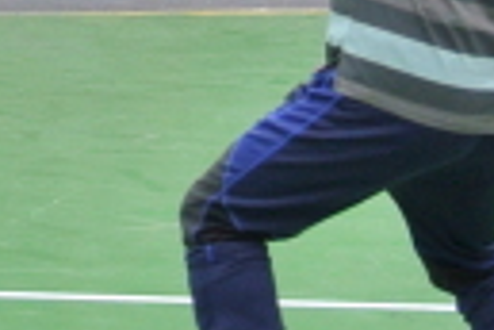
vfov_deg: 4.8
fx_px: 3924
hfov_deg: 7.1
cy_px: -132
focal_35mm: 286
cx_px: -283
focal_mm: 13.5
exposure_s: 1/320
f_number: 4
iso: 200
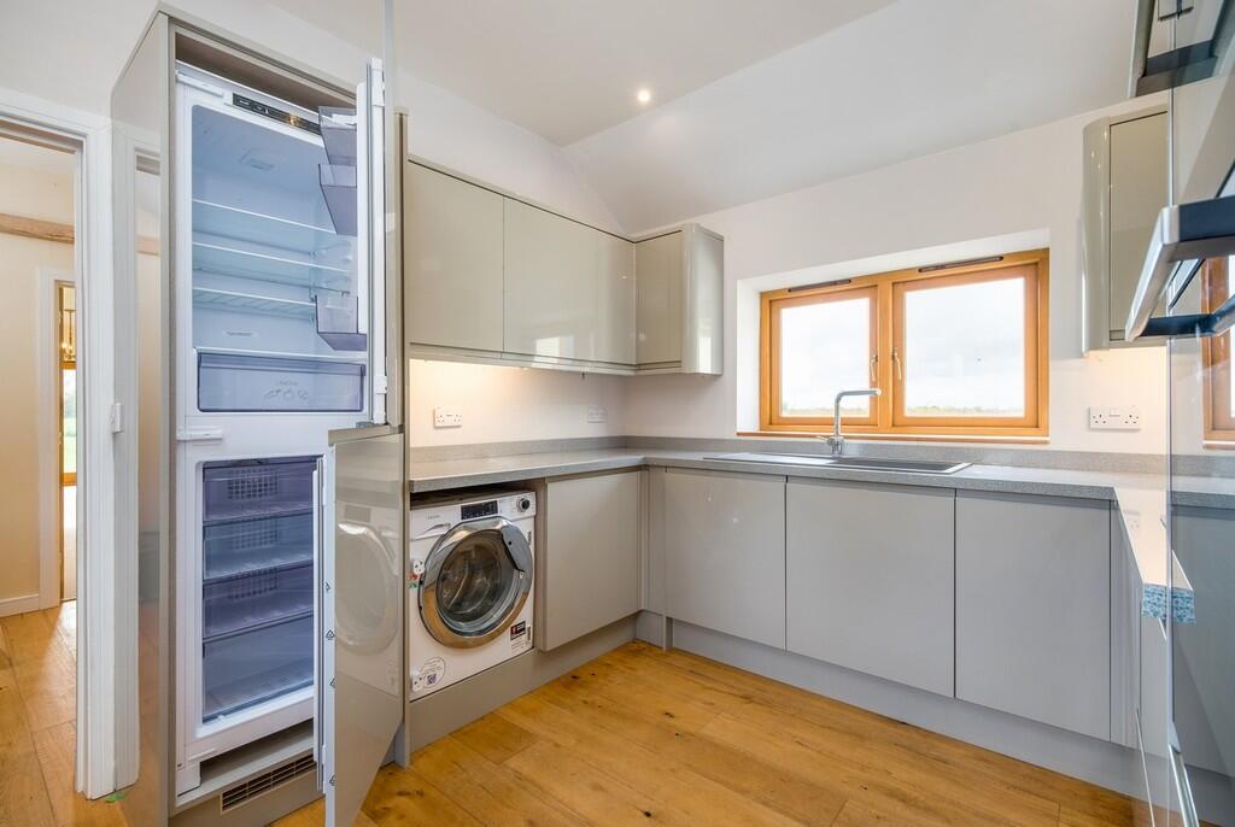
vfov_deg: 77.5
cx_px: 618
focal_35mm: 15
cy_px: 414
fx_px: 515
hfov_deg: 100.3
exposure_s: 1/15
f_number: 7.1
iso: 160
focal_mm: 10.3
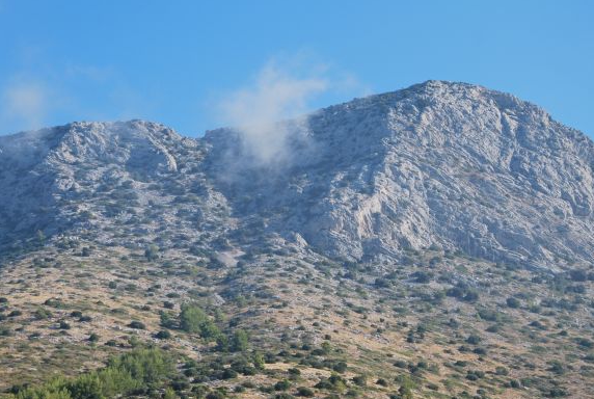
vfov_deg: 12.6
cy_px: 159
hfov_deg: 18.7
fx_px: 1802
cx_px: 280
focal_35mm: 109
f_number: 8
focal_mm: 52
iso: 100
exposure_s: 1/250
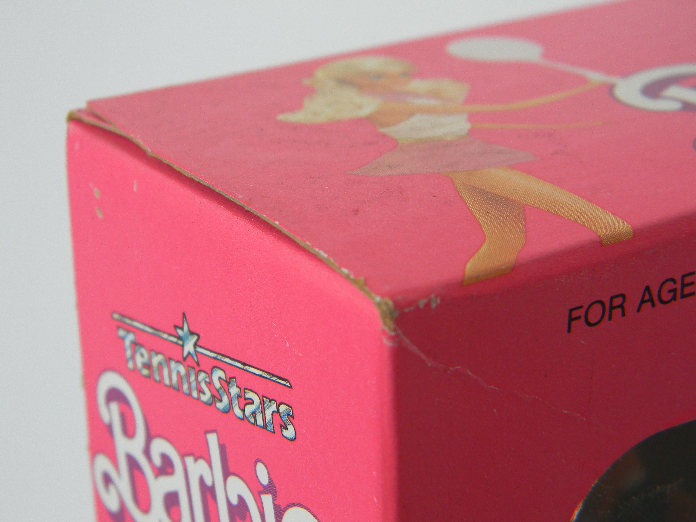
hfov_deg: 23.6
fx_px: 1669
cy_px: 261
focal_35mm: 83
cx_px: 348
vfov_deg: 17.8
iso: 163
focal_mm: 15.1
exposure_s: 1/124
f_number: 4.5
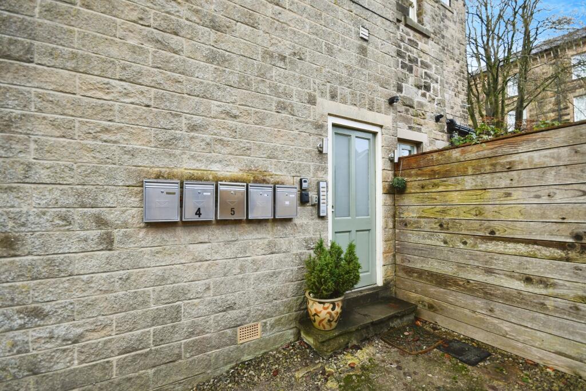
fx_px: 244
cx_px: 293
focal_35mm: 15
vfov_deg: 77.3
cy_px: 196
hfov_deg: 100.4
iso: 400
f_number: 8
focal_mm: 10
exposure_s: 1/125
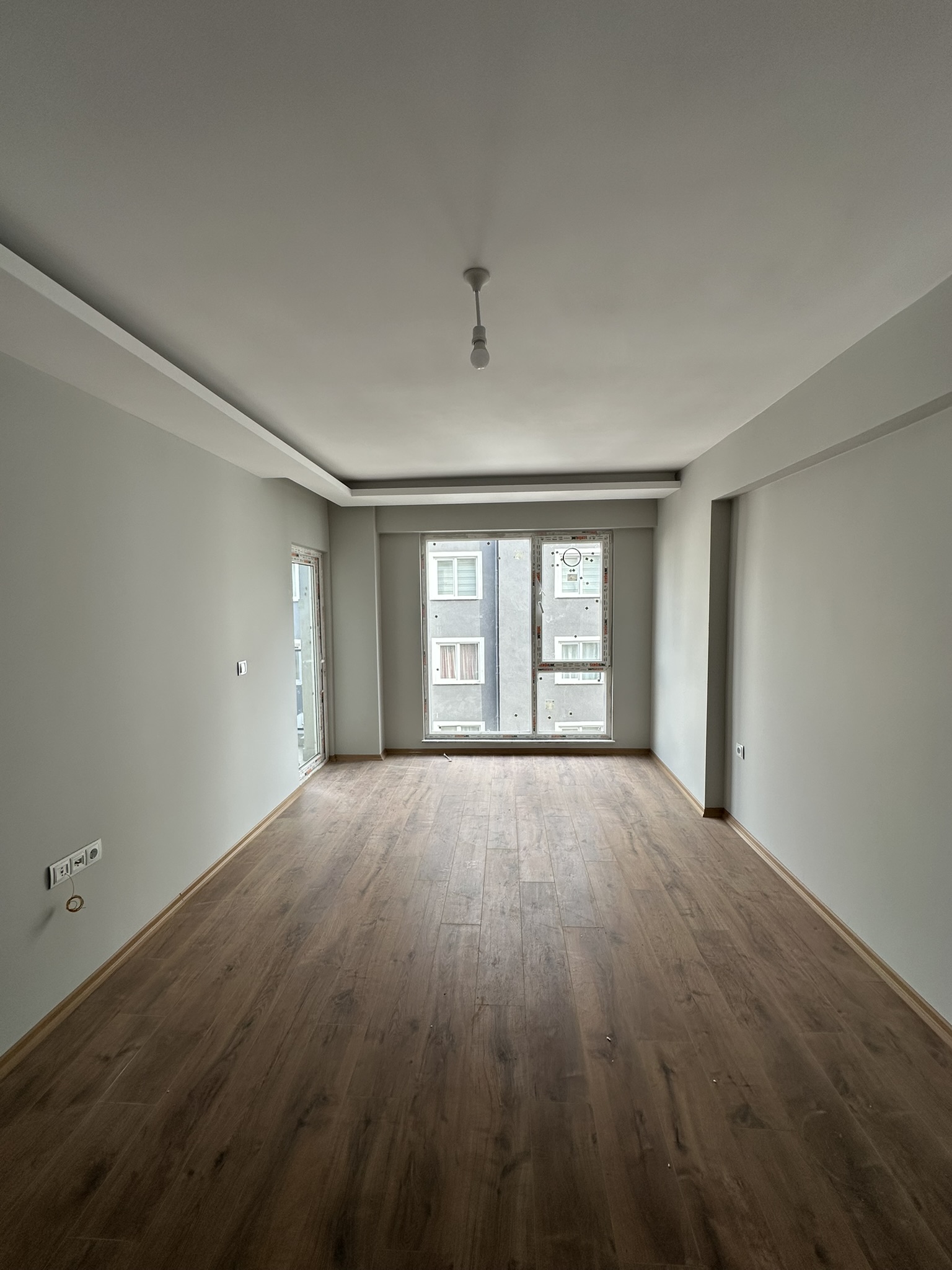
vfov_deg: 102.1
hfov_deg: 85.7
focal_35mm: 14
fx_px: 513
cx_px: 476
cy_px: 635
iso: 40
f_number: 2.2
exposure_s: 1/124
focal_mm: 2.22
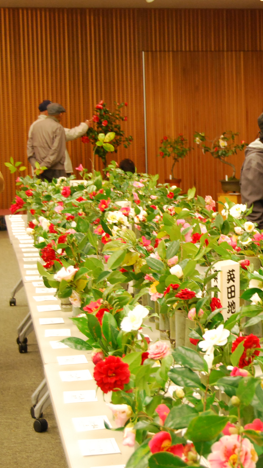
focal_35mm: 90
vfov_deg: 23.7
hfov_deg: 13.2
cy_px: 232
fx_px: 1116
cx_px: 299
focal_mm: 38
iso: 800
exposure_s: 1/30
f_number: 4.8
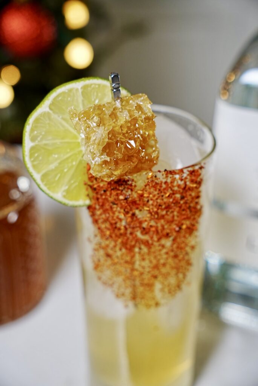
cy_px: 193
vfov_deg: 37.9
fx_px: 562
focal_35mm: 52
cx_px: 129
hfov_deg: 25.9
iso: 200
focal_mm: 34.9
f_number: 4
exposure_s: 1/40
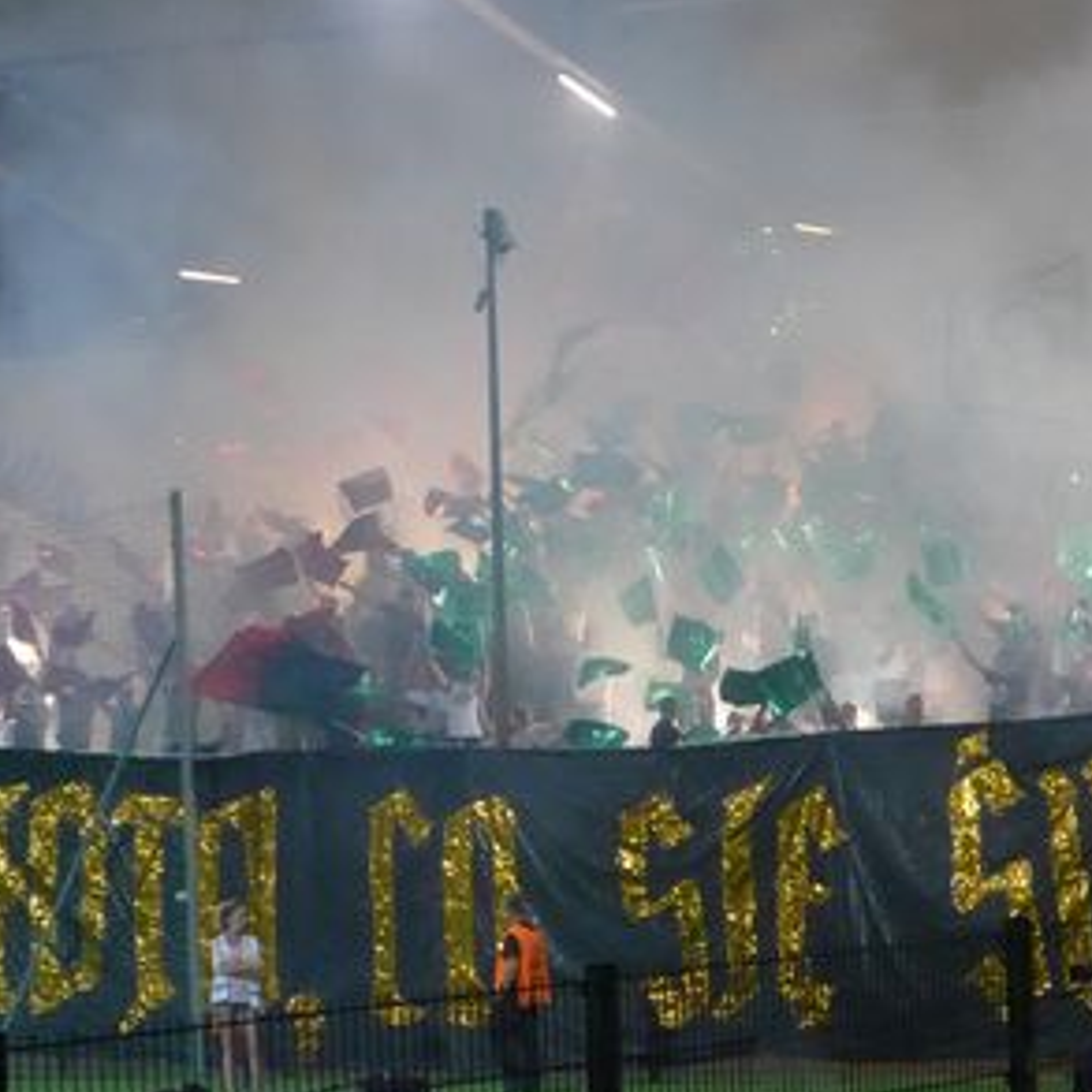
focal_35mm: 148
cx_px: 909
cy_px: 542
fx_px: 5282
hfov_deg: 11.7
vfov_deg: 11.8
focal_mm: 17
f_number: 4.5
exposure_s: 1/250
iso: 1600
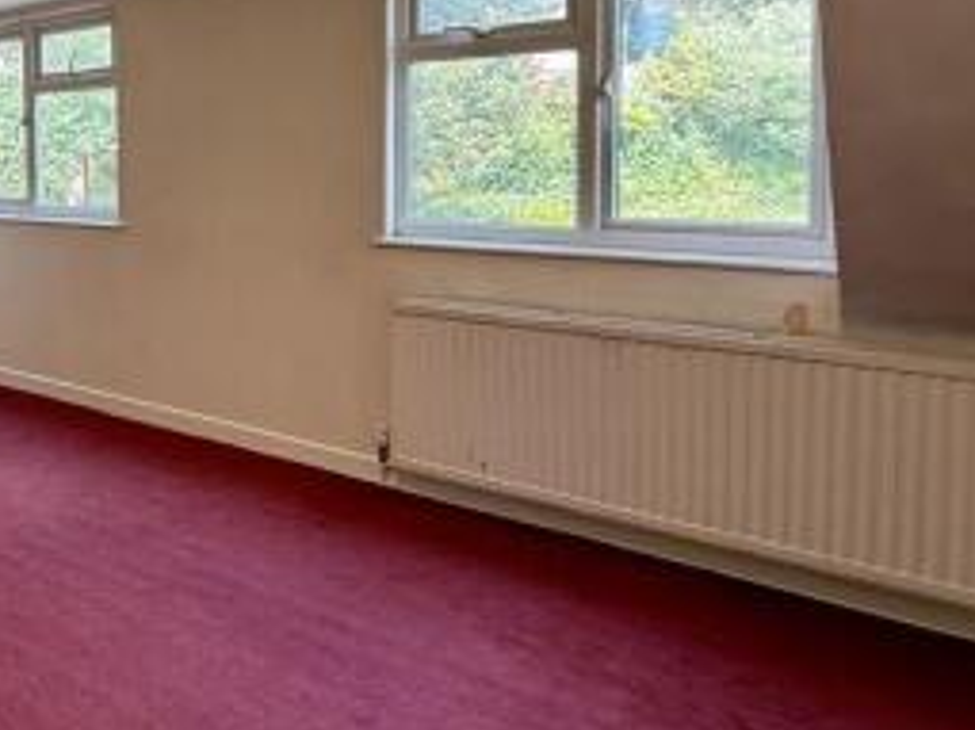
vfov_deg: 43.0
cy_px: 197
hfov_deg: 46.3
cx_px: -29
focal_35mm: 32
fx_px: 901
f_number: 2.2
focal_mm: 2.22
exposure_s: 1/100
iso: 125
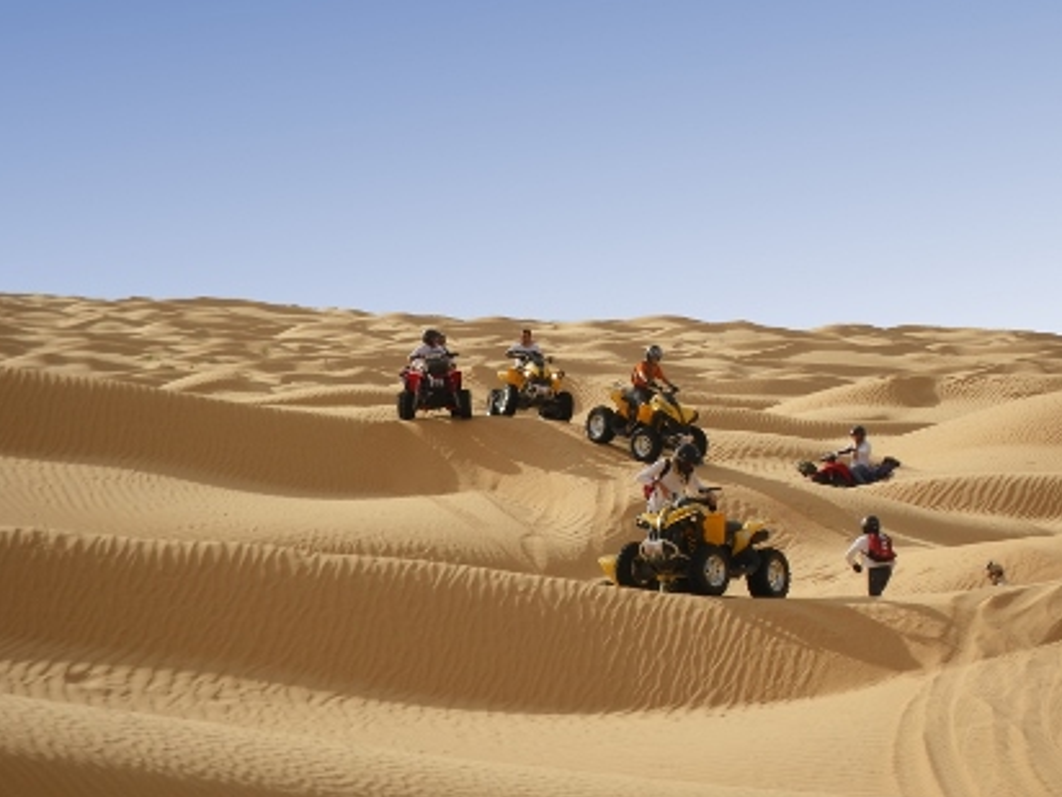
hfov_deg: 12.1
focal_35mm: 163
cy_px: 395
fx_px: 5001
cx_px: 601
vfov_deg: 9.1
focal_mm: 25
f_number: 5.5
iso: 50
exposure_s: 1/400
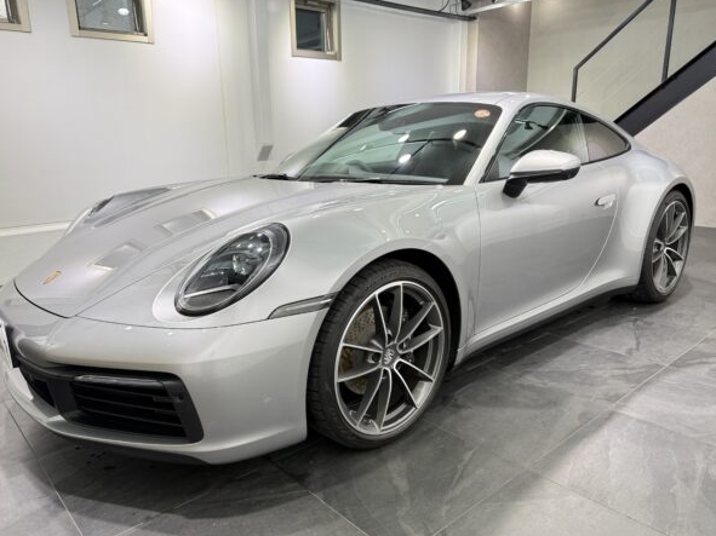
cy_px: 276
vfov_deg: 53.0
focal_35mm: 26
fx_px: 538
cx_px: 337
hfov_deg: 67.3
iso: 125
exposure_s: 1/50
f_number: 1.78
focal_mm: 6.76
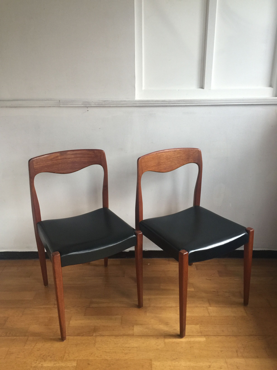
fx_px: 309
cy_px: 185
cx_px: 138
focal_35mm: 29
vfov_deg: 61.7
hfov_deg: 48.2
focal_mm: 4.15
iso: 64
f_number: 2.2
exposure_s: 1/17
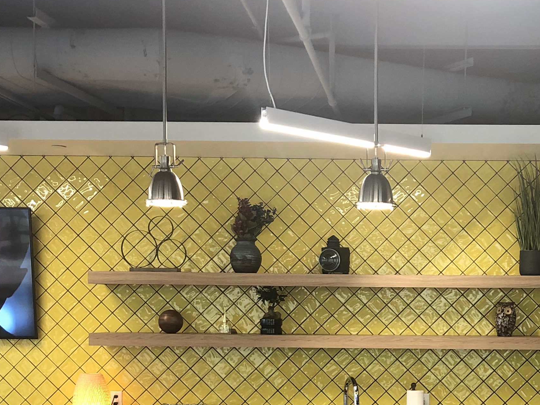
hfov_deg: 28.4
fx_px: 1045
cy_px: 378
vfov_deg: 21.4
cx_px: 427
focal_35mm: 67
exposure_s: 1/26
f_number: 1.8
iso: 40
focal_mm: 3.99
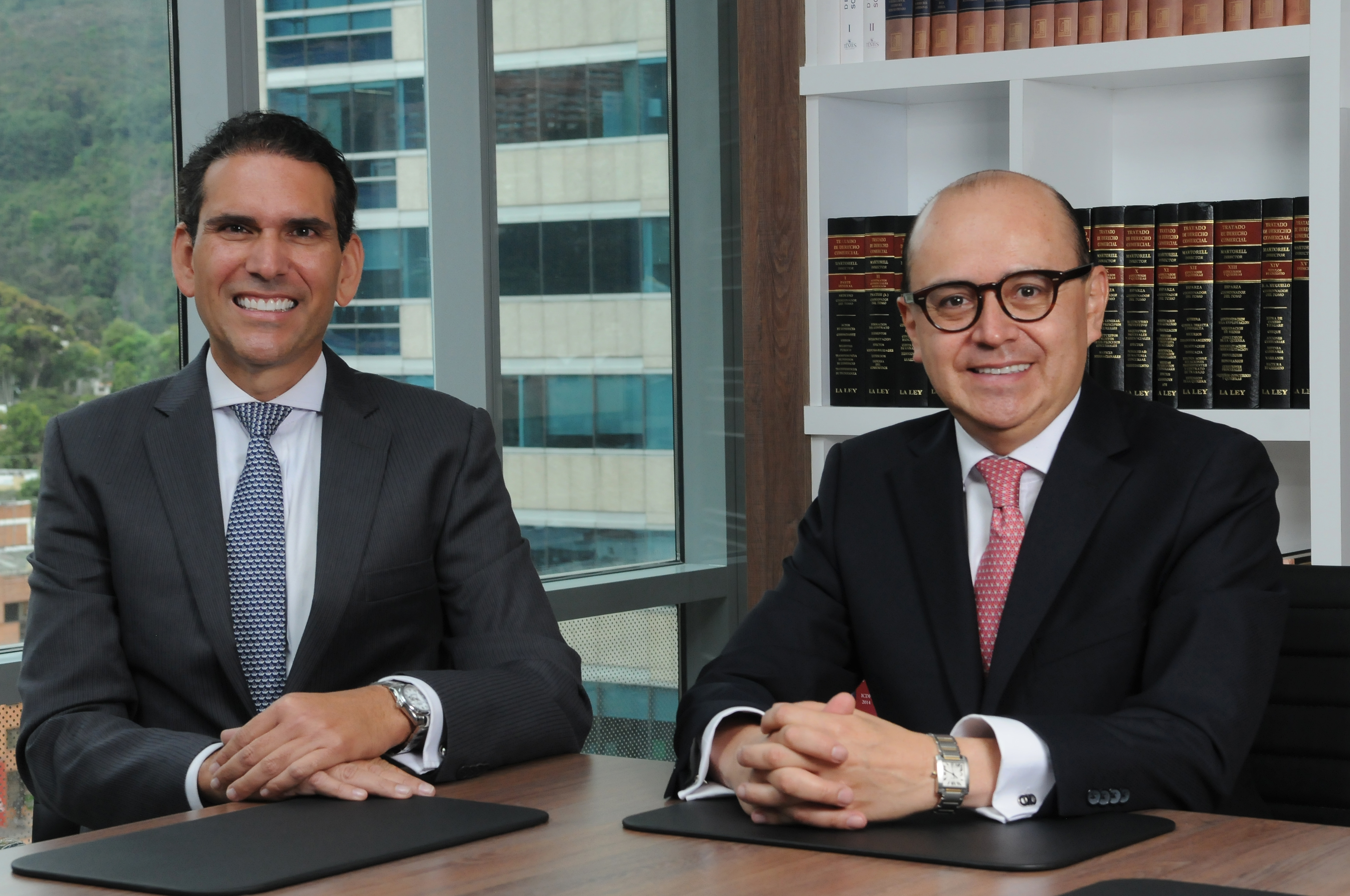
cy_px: 448
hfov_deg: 28.1
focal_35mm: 72
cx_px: 675
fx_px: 2697
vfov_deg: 18.9
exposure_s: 1/100
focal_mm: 48
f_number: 8
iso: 800
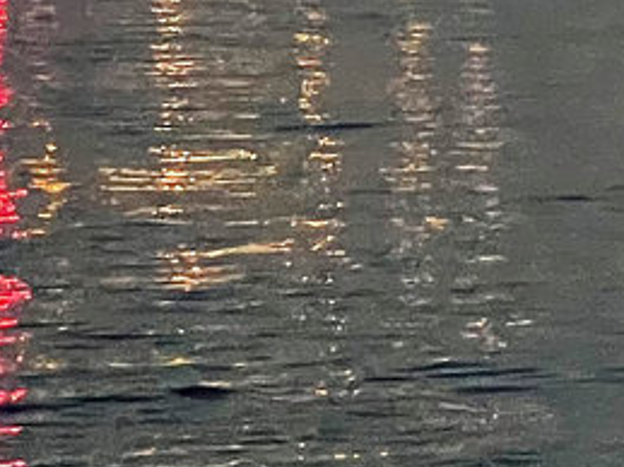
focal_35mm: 321
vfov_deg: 4.5
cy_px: -739
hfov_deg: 6.1
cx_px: -137
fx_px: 5784
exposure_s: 1/40
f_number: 2
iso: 1000
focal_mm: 6
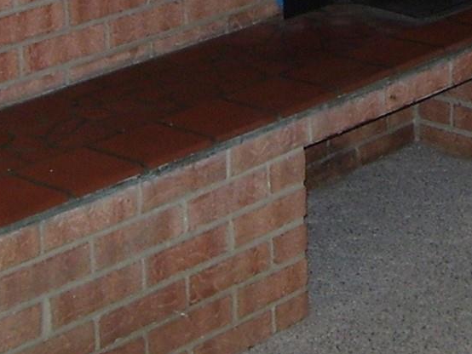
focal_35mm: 133
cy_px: -206
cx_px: 430
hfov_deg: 14.7
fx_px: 1814
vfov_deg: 10.7
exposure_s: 1/60
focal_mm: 6
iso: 125
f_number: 2.7
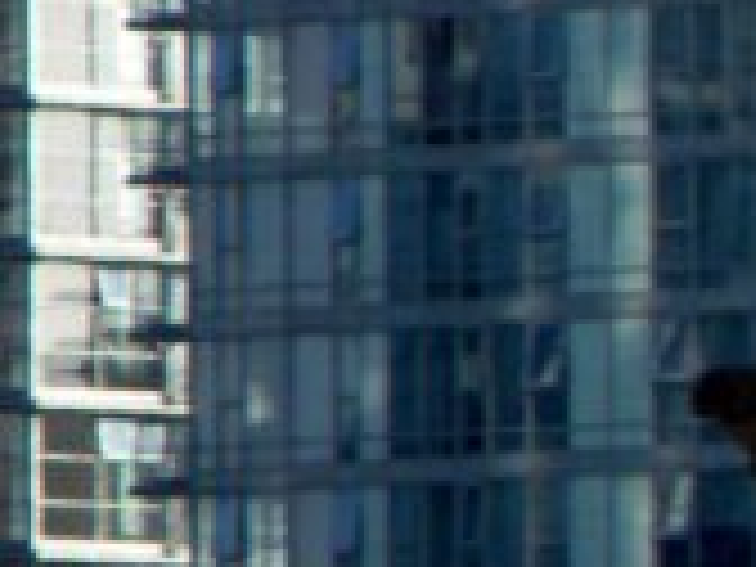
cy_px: 108
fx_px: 73403
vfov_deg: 0.4
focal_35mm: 3361
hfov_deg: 0.6
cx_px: 2196
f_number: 5
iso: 64
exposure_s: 1/253
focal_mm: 97.8
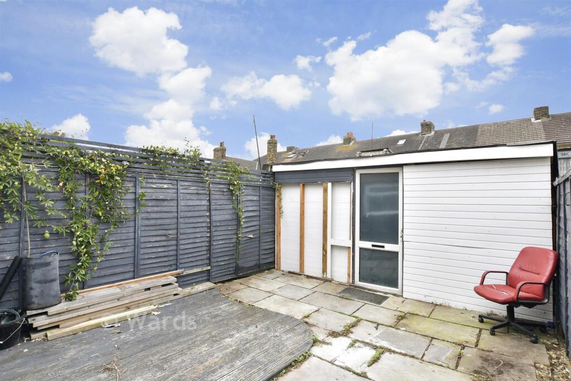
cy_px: 190
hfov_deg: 100.4
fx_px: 238
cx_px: 286
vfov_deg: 77.3
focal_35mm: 15
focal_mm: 10
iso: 160
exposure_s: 1/40
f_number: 8
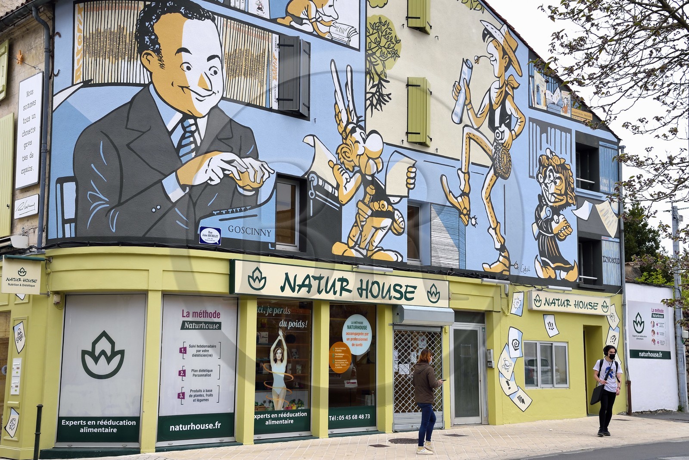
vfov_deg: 30.5
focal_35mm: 44
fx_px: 842
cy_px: 230
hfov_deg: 44.5
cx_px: 344
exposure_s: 1/500
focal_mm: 44
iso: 400
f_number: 7.1
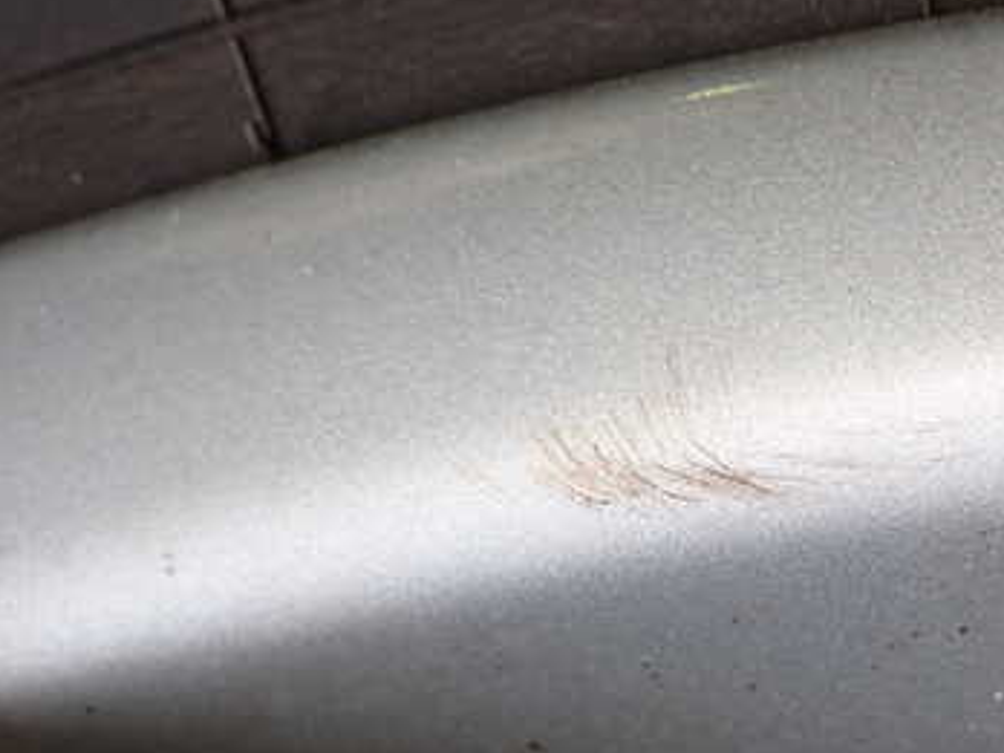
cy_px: 418
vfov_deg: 15.9
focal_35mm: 93
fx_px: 2697
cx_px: 721
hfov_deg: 21.0
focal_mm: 9.65
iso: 200
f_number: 3.3
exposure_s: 1/100
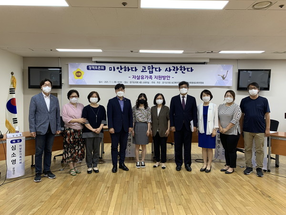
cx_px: 143
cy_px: 108
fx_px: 215
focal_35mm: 26
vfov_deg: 53.1
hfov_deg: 67.3
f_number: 1.8
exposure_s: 1/60
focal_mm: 4.25
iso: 50
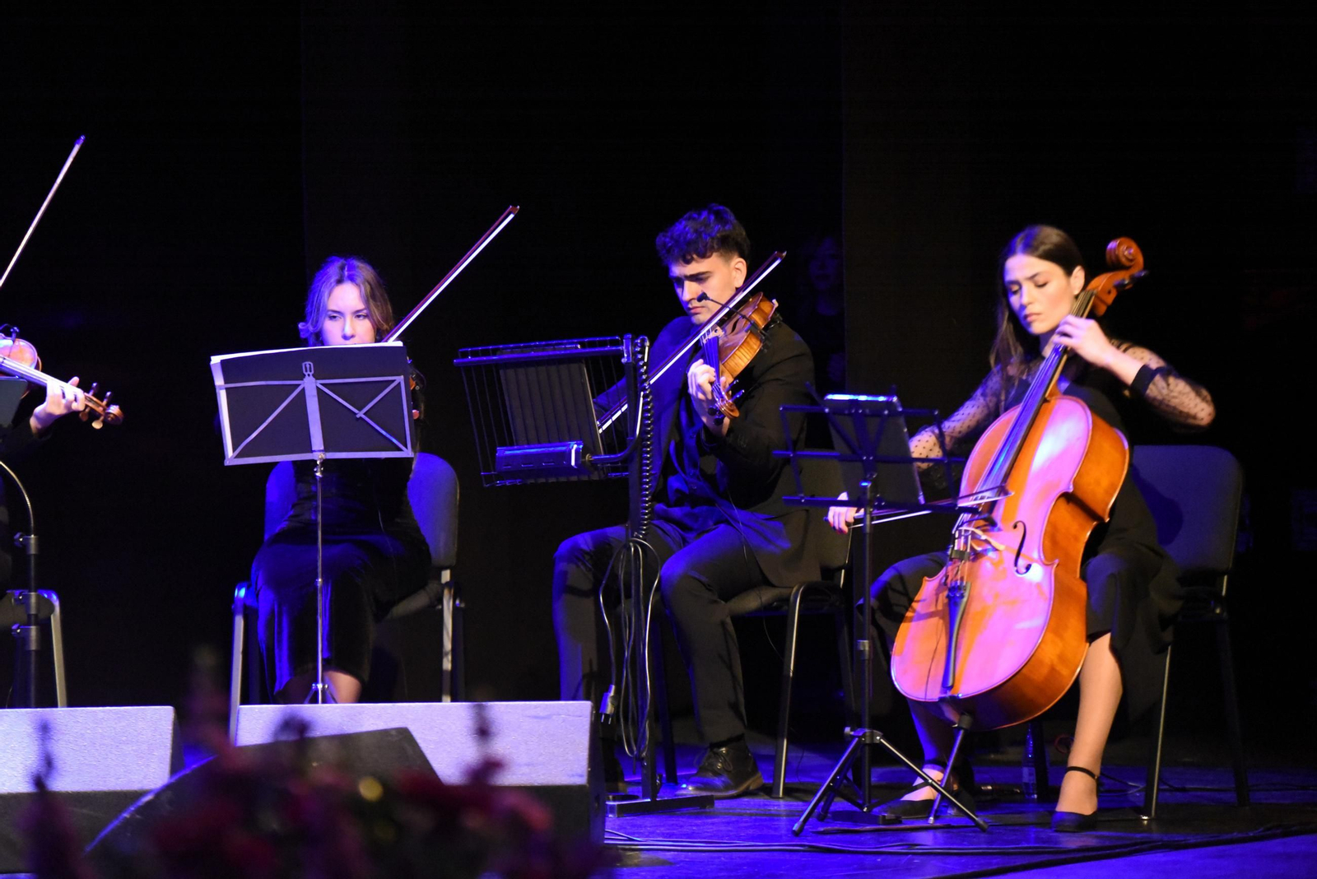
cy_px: 440
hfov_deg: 14.6
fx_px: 5123
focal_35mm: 140
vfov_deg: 9.8
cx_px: 658
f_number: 2.8
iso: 12800
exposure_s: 1/100
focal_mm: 140
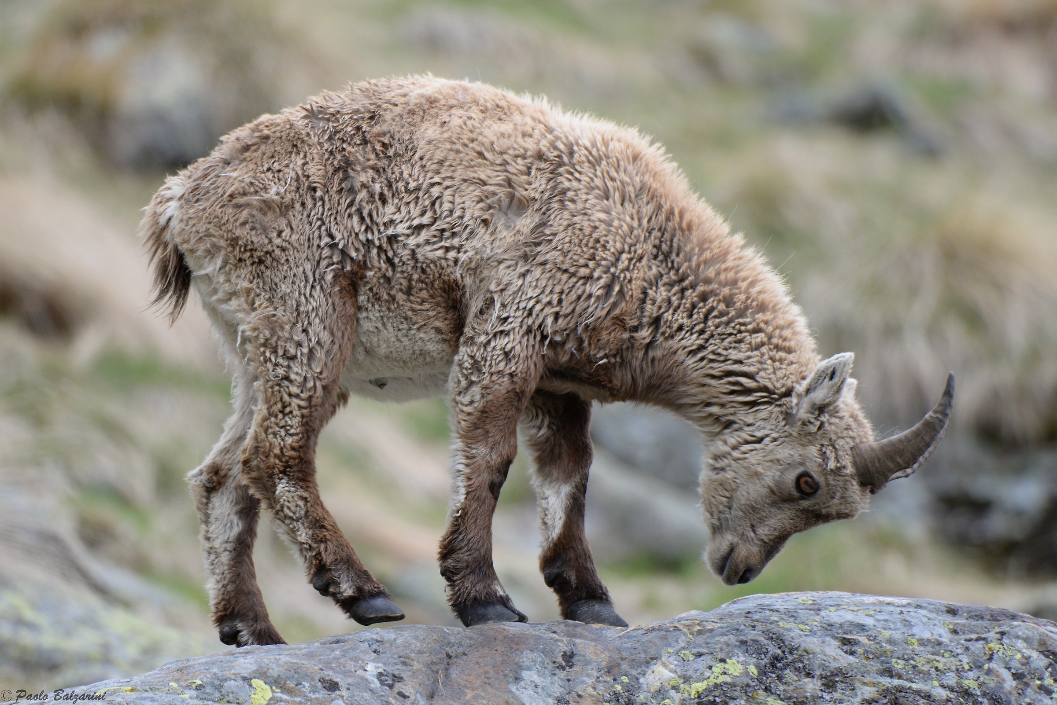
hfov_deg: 3.7
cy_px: 352
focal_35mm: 550
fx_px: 16154
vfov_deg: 2.5
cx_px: 528
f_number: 8
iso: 1400
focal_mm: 550
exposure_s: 1/640
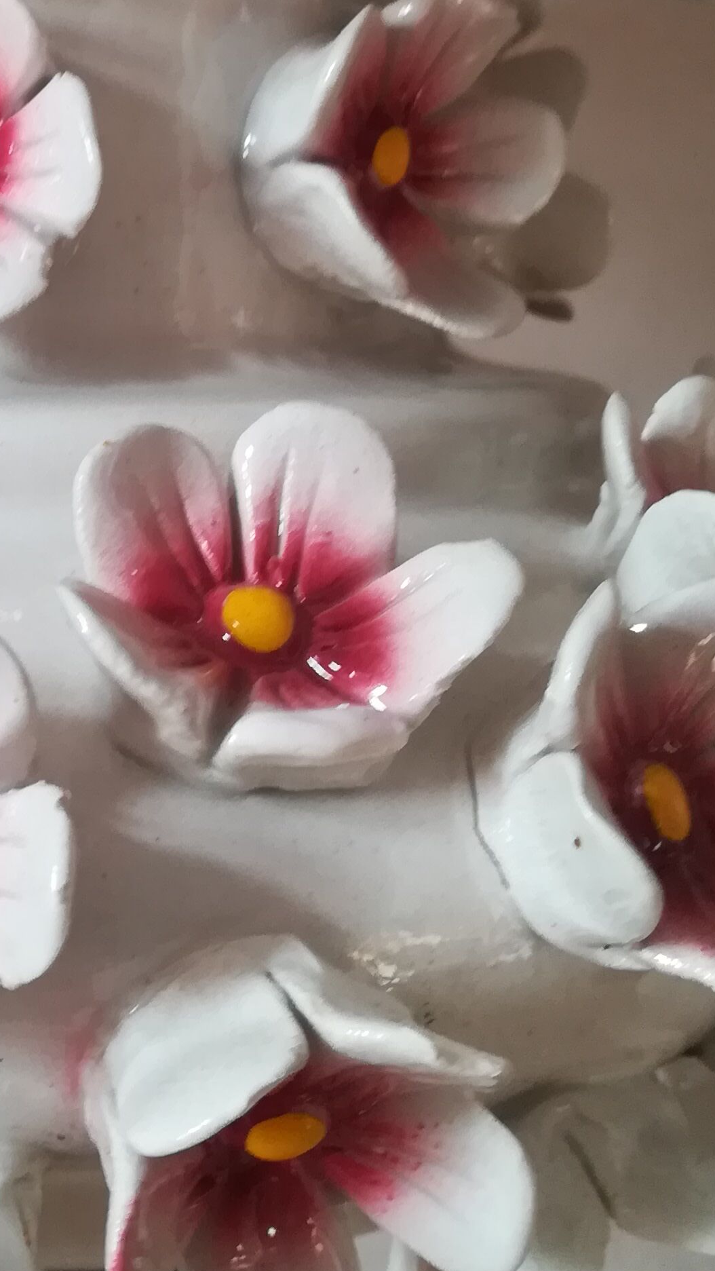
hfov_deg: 19.3
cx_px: -60
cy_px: 379
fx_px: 2022
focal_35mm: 60
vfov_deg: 34.4
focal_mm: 3.83
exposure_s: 1/33.3
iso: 125
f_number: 2.2
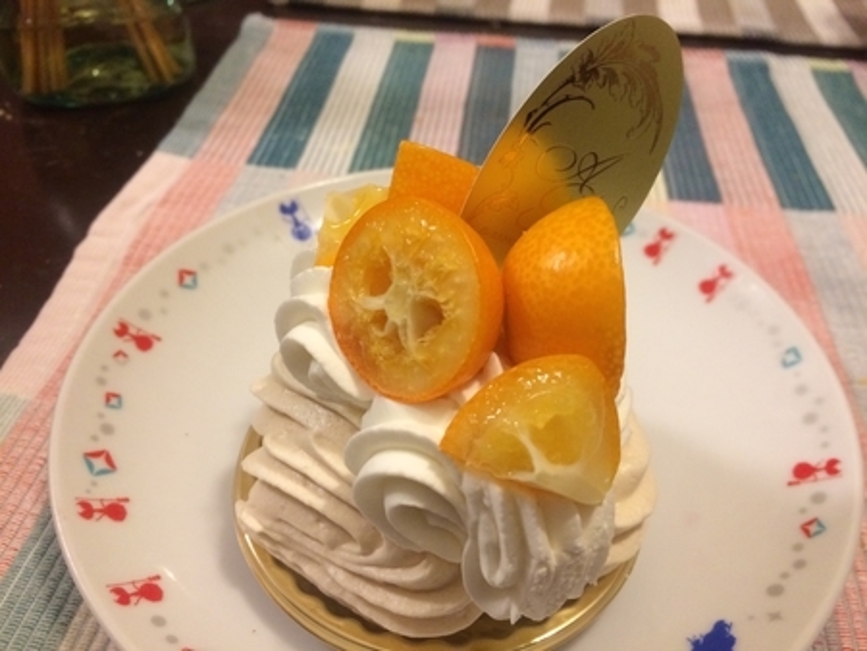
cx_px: 434
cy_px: 326
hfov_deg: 61.6
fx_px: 727
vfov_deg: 48.3
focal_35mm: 29
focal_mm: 4.15
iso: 250
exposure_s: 1/33
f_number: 2.2
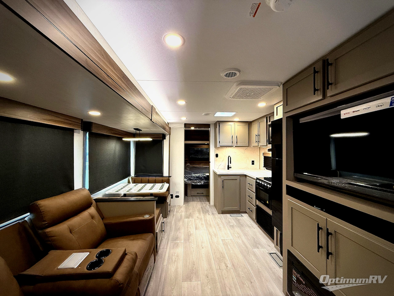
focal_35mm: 14
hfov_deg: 102.1
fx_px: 159
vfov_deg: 85.7
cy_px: 148
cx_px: 197
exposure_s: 1/99
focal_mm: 2.22
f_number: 2.2
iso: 320
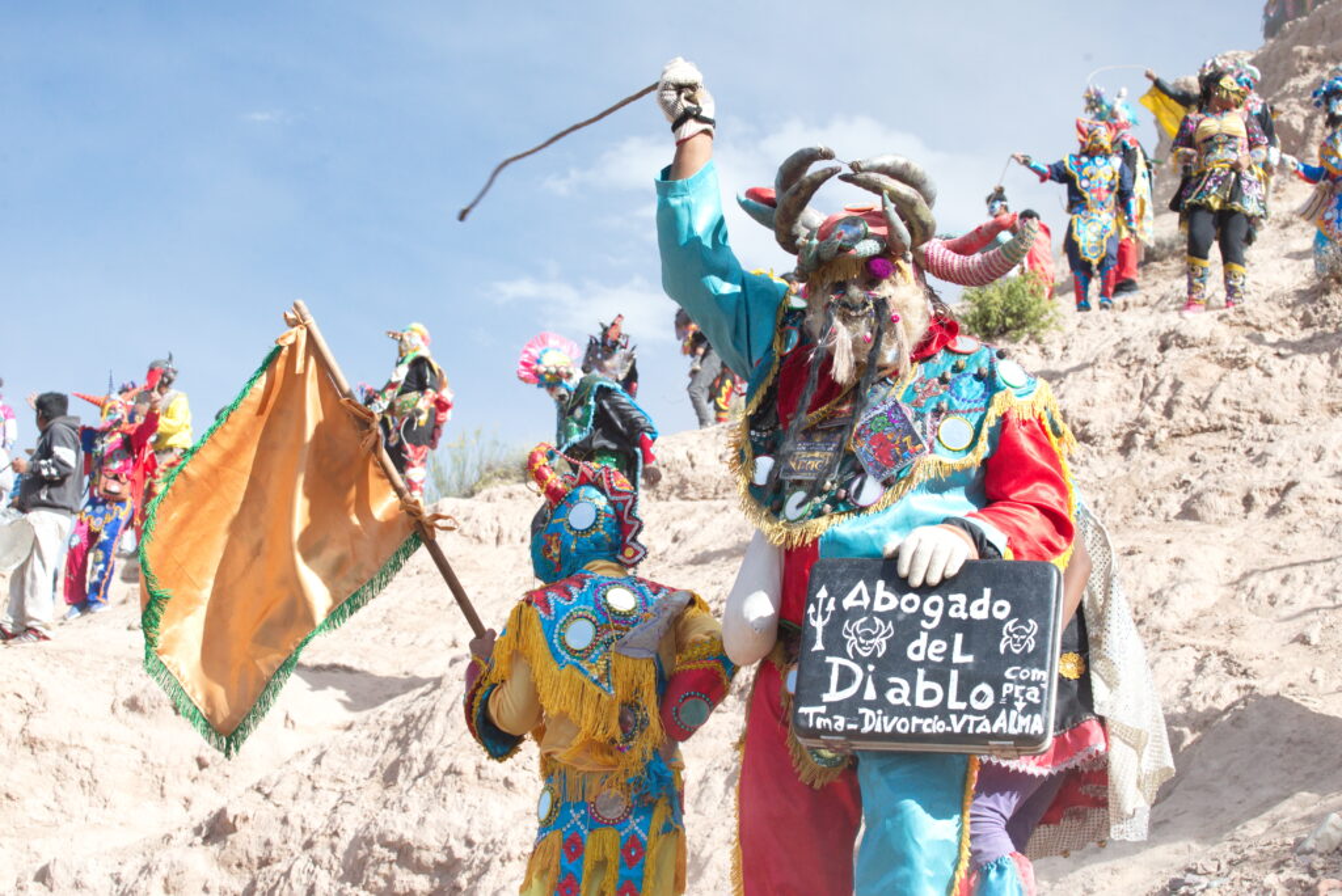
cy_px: 448
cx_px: 671
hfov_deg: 28.8
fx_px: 2611
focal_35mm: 70
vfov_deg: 19.5
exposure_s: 1/1000
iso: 1250
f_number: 11
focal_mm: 70
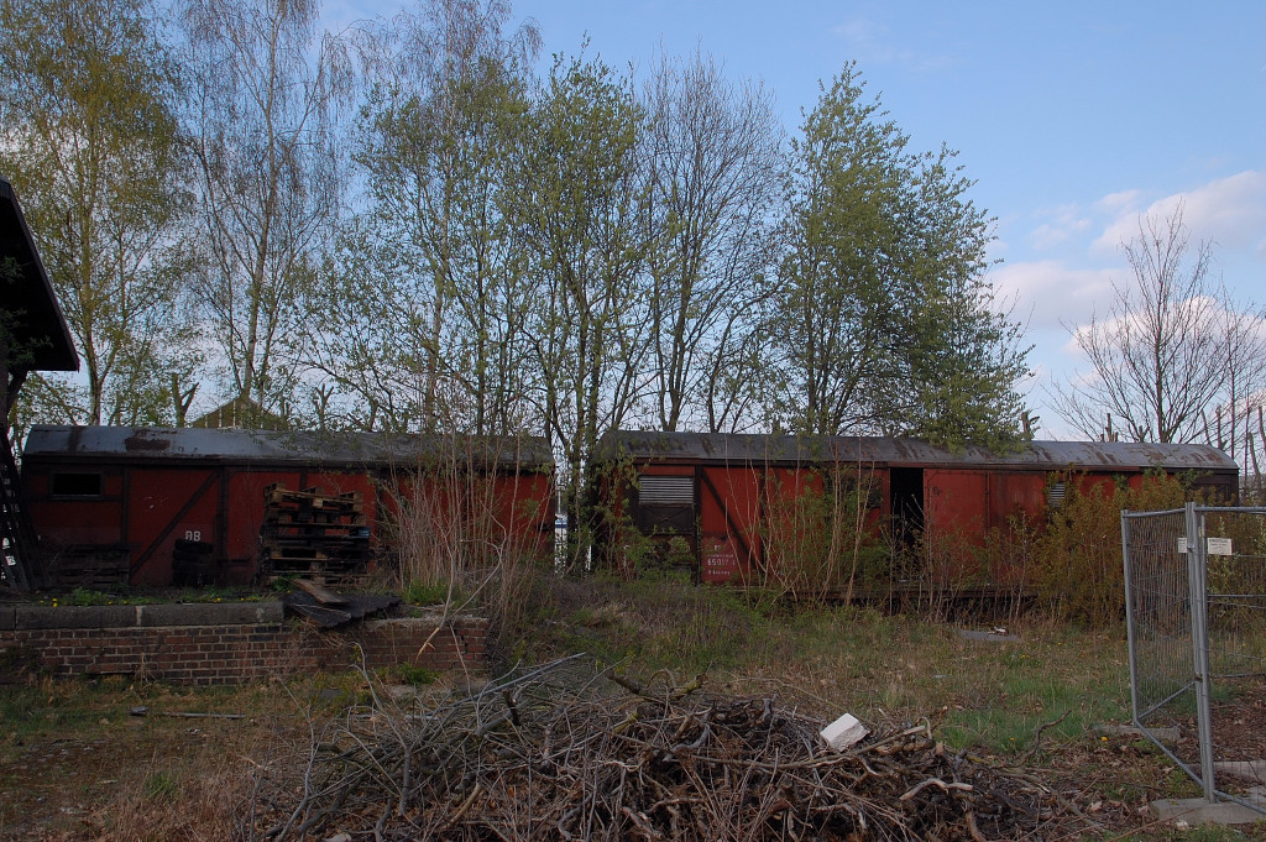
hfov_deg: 46.4
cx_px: 633
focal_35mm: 42
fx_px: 1476
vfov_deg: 31.8
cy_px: 421
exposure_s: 1/640
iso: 400
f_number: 7.1
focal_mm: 28
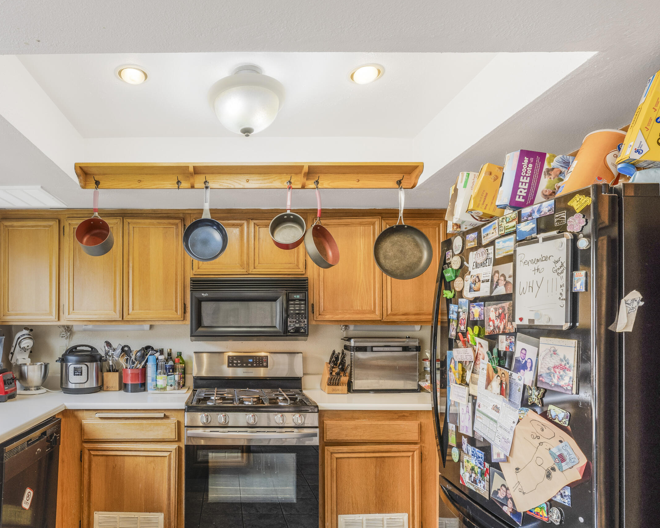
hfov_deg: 75.1
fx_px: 410
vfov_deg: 65.3
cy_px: 299
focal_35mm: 21
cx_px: 218
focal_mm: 16
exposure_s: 1/50
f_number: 8
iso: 640
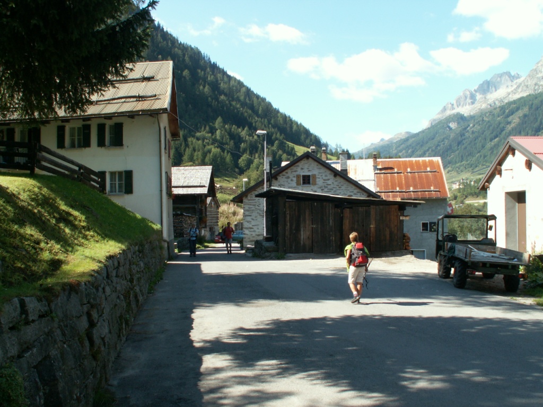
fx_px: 549
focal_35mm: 35
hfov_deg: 52.6
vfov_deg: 40.7
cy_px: 204
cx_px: 272
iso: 50
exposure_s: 1/125
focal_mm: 5.86
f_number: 5
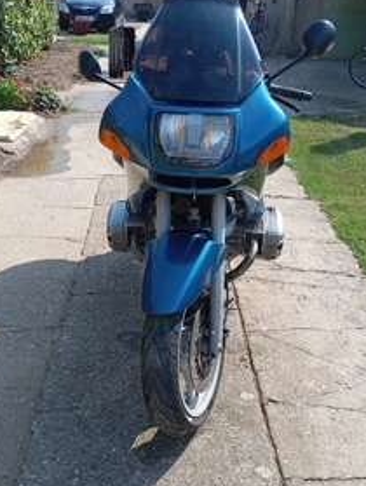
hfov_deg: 36.0
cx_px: 195
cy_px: 267
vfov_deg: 46.7
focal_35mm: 40
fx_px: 563
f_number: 1.8
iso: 111
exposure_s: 1/385
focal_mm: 4.22
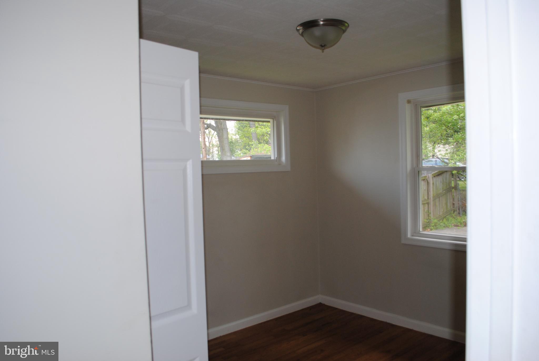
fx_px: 405
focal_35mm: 27
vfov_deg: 48.0
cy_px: 180
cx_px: 270
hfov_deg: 67.3
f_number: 3.5
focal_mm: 18
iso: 200
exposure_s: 1/60
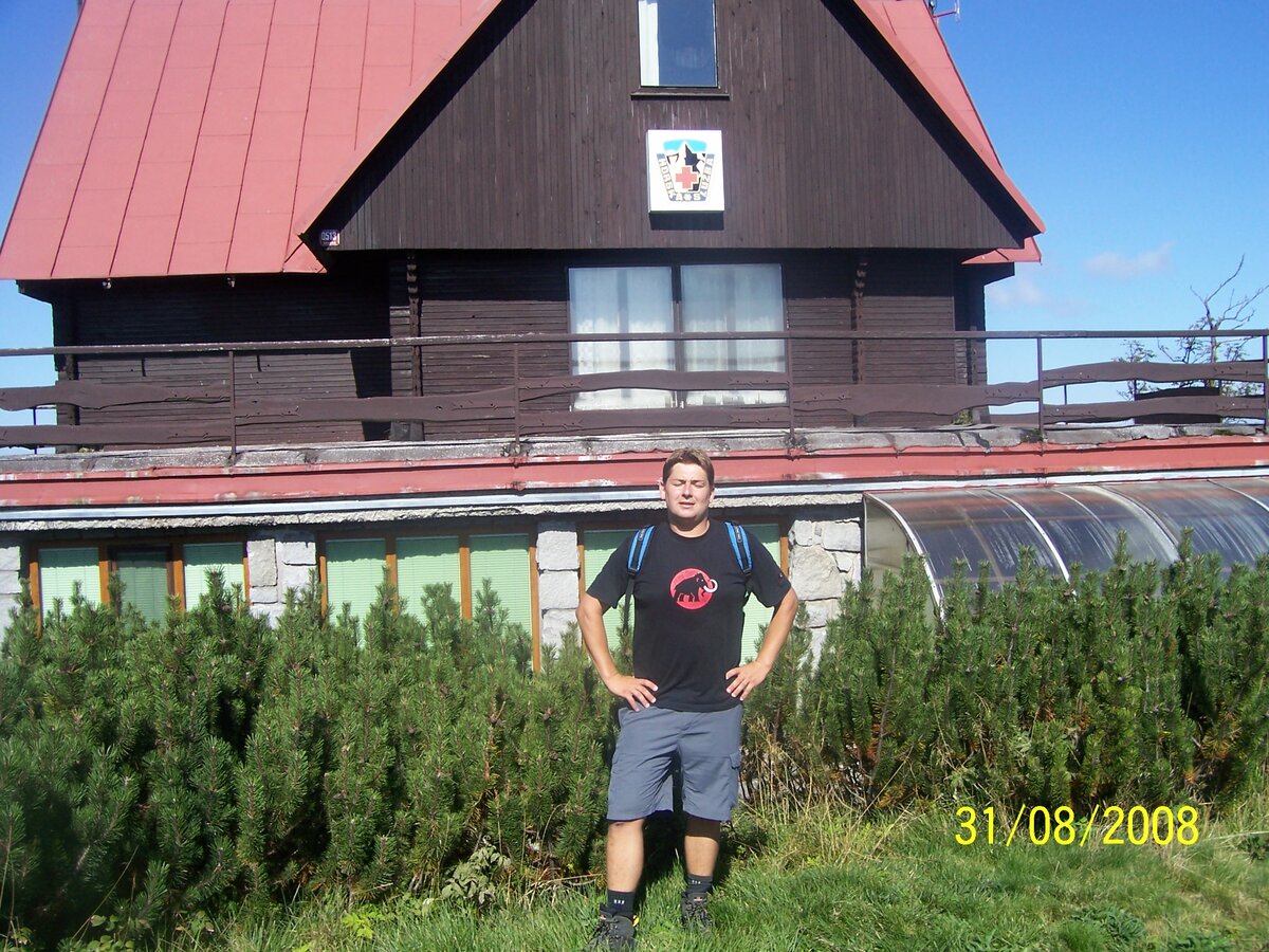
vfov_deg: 41.8
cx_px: 634
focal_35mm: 34
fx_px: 1246
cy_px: 476
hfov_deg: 54.0
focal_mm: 5.6
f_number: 5.6
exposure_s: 1/350
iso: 80
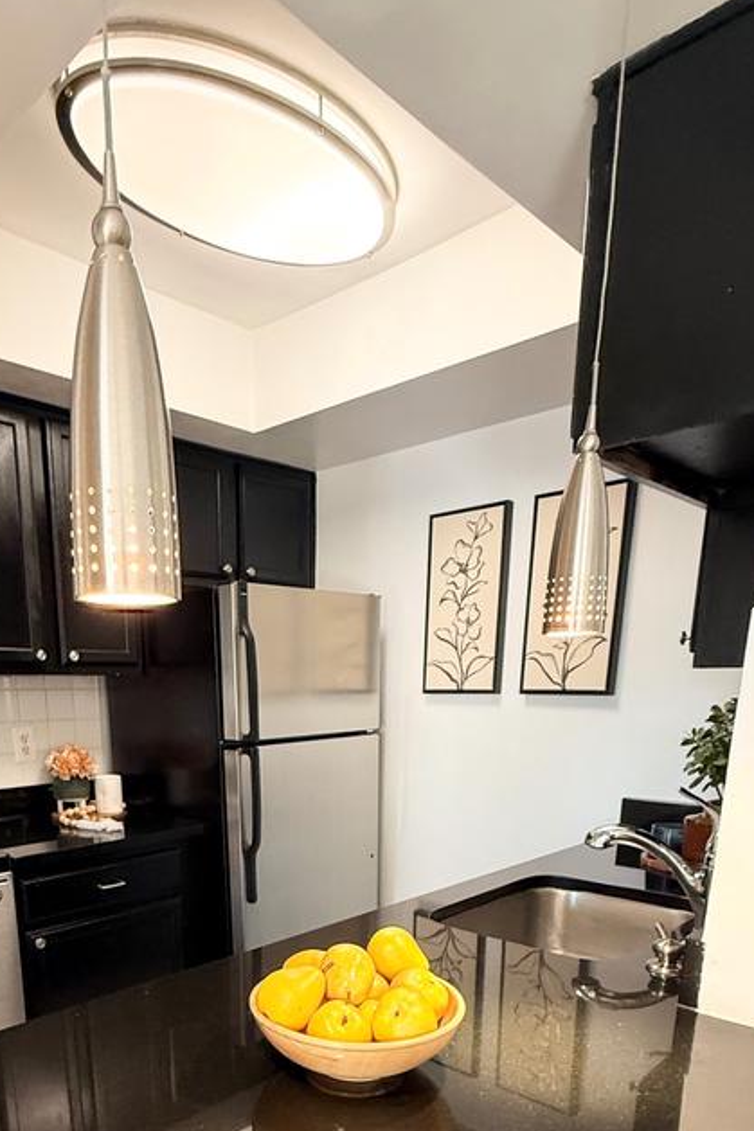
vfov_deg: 65.5
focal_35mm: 25
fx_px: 786
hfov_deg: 50.6
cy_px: 894
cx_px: 270
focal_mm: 2.22
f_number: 2.2
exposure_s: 1/60
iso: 250
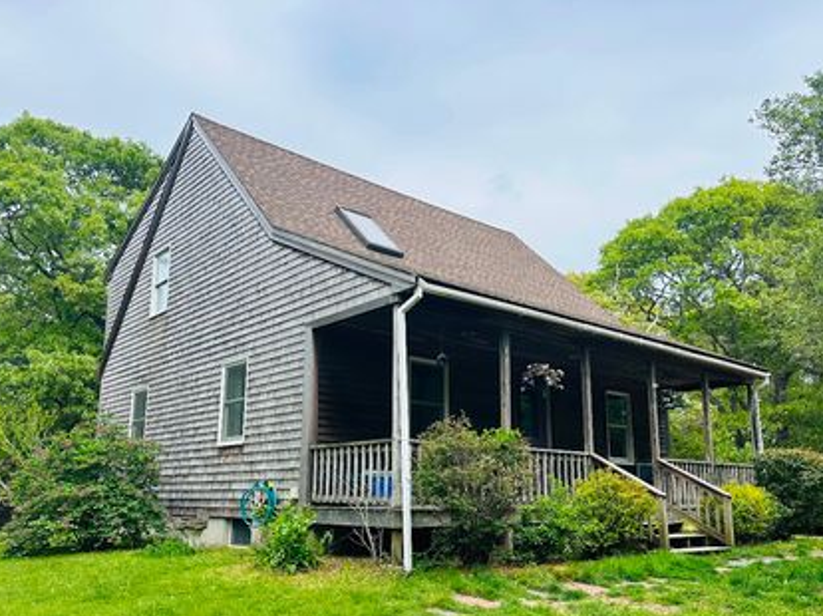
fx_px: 689
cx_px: 402
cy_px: 369
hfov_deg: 61.7
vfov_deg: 47.9
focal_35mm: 29
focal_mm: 6.86
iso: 80
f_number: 1.78
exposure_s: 1/3155
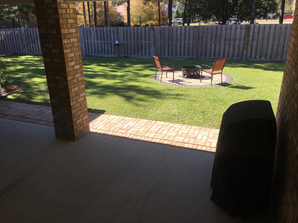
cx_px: 149
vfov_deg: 48.2
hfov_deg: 61.7
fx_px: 250
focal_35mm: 29
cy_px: 112
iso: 25
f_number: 2.2
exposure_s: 1/509
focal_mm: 4.15
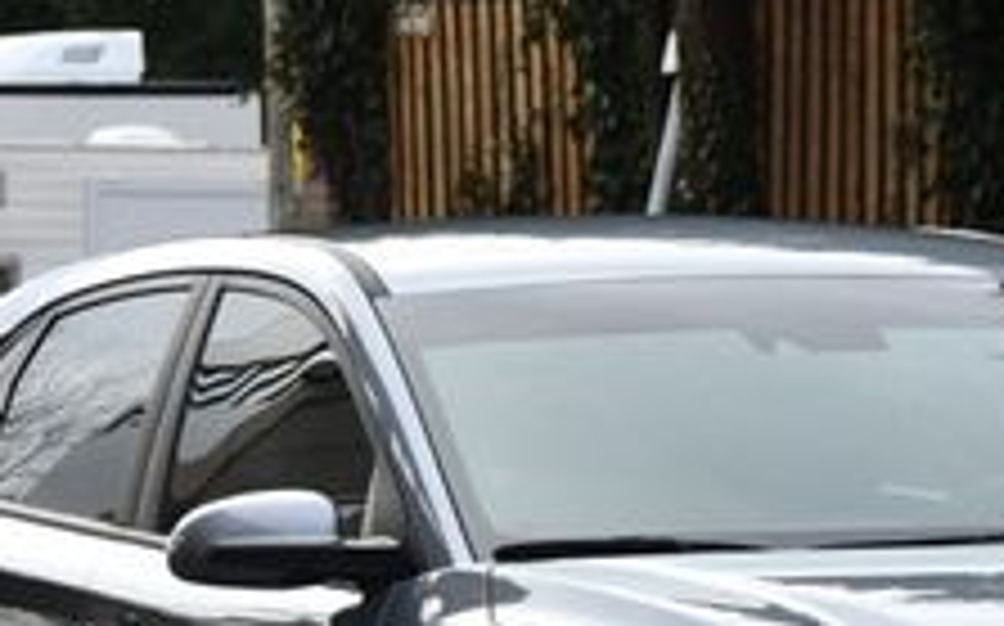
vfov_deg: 2.9
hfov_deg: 4.7
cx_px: 711
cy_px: 491
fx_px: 12222
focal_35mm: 447
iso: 200
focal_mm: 102
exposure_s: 1/250
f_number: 7.1
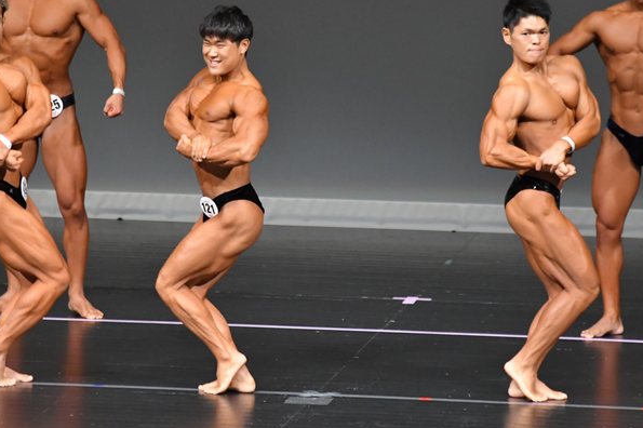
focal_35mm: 410
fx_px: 7319
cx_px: 259
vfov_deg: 3.3
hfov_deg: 5.0
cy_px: 191
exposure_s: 1/400
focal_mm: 210
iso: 5000
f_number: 5.6
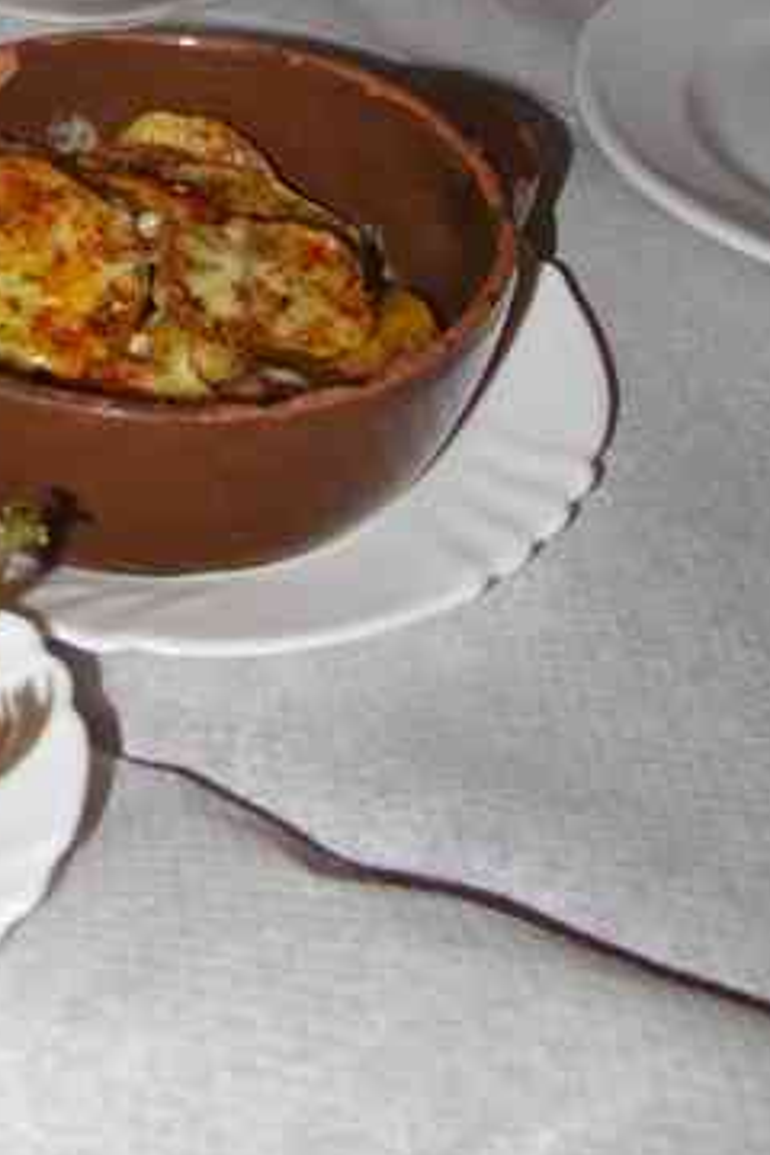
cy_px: -432
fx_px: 2759
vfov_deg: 21.0
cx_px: -215
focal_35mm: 86
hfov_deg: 15.2
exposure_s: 1/50
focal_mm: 20.6
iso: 3200
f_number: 7.1
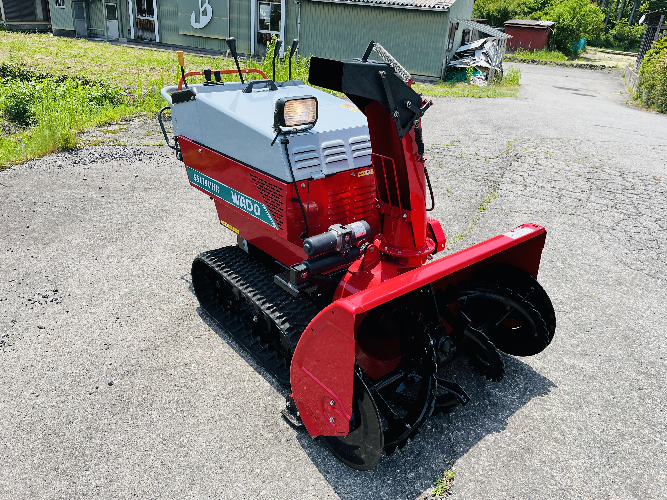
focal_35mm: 26
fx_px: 501
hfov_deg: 67.3
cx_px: 334
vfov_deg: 53.1
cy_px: 250
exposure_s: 1/1957
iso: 50
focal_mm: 5.1
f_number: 1.6
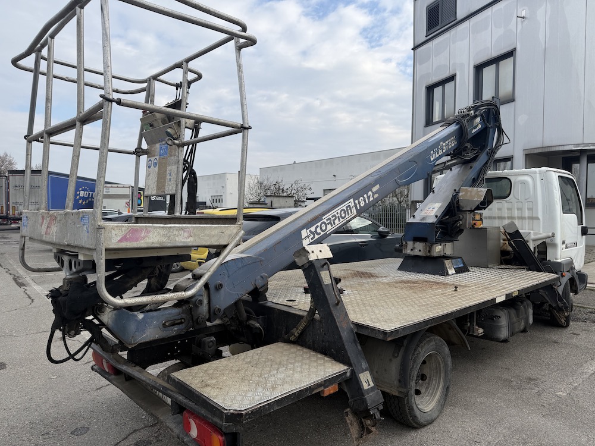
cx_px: 298
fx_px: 413
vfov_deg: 56.8
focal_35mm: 24
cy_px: 223
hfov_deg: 71.6
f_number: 1.78
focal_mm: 6.76
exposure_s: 1/2703
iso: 80
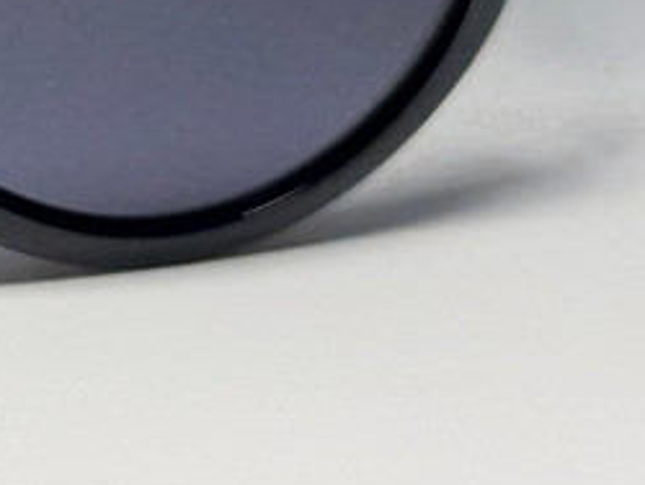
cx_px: -439
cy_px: -245
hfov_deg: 9.9
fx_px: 3581
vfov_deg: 7.6
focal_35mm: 192
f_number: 1.78
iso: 100
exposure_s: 1/120
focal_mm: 6.76
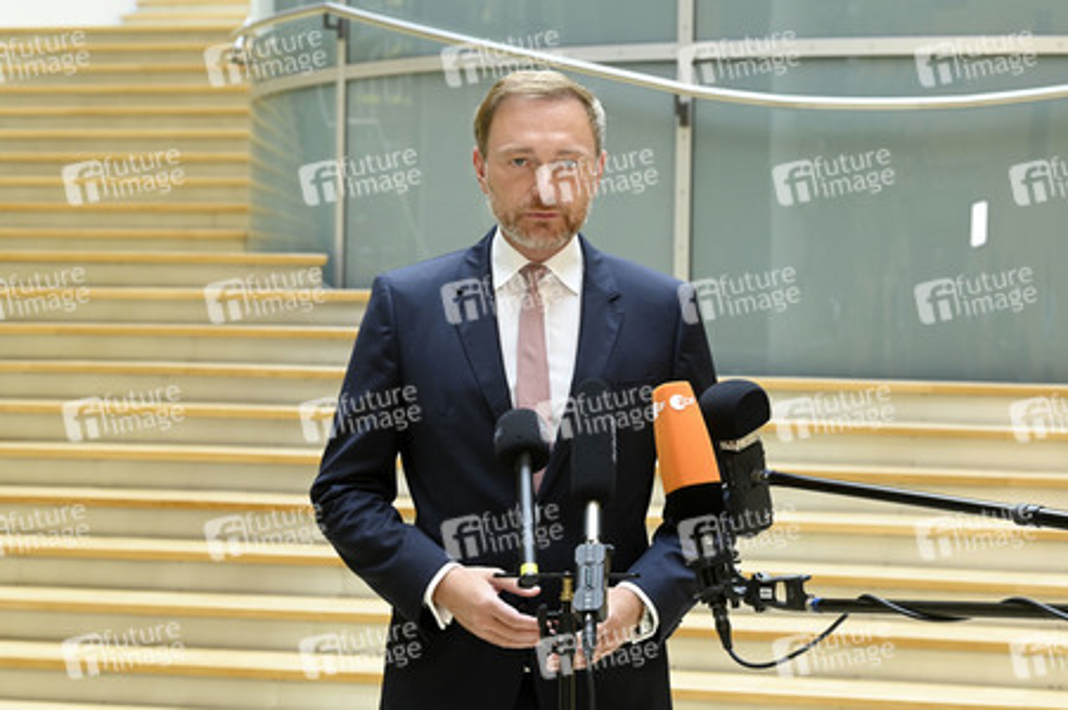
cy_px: 355
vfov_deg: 16.0
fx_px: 2520
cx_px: 534
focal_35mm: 85
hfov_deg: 23.9
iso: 2000
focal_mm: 85
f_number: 7.1
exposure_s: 1/200
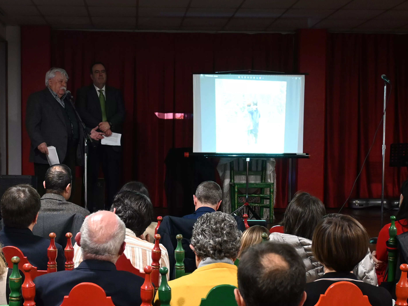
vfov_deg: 28.0
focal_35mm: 52
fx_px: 613
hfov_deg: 36.6
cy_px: 178
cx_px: 152
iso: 1600
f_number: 4.2
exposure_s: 1/15
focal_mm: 24
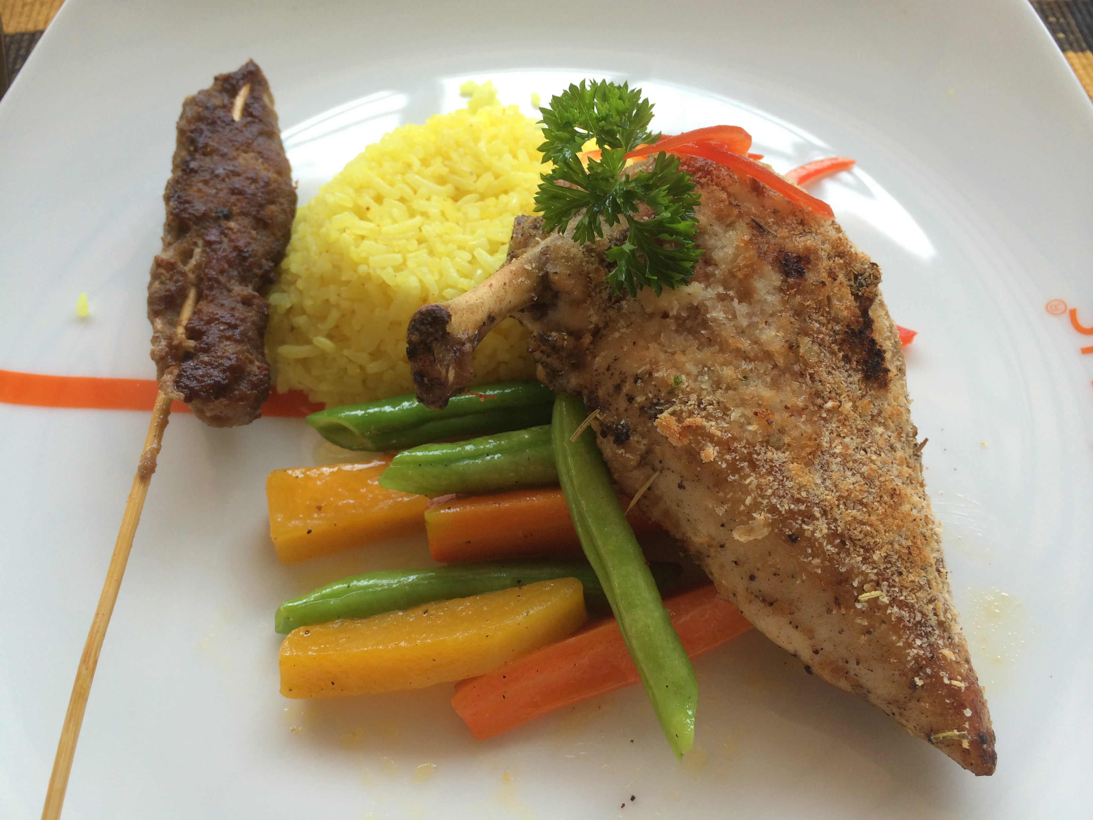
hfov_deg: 60.0
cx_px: 546
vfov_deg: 46.8
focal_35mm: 30
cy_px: 410
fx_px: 947
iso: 64
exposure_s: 1/120
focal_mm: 4.12
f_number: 2.2
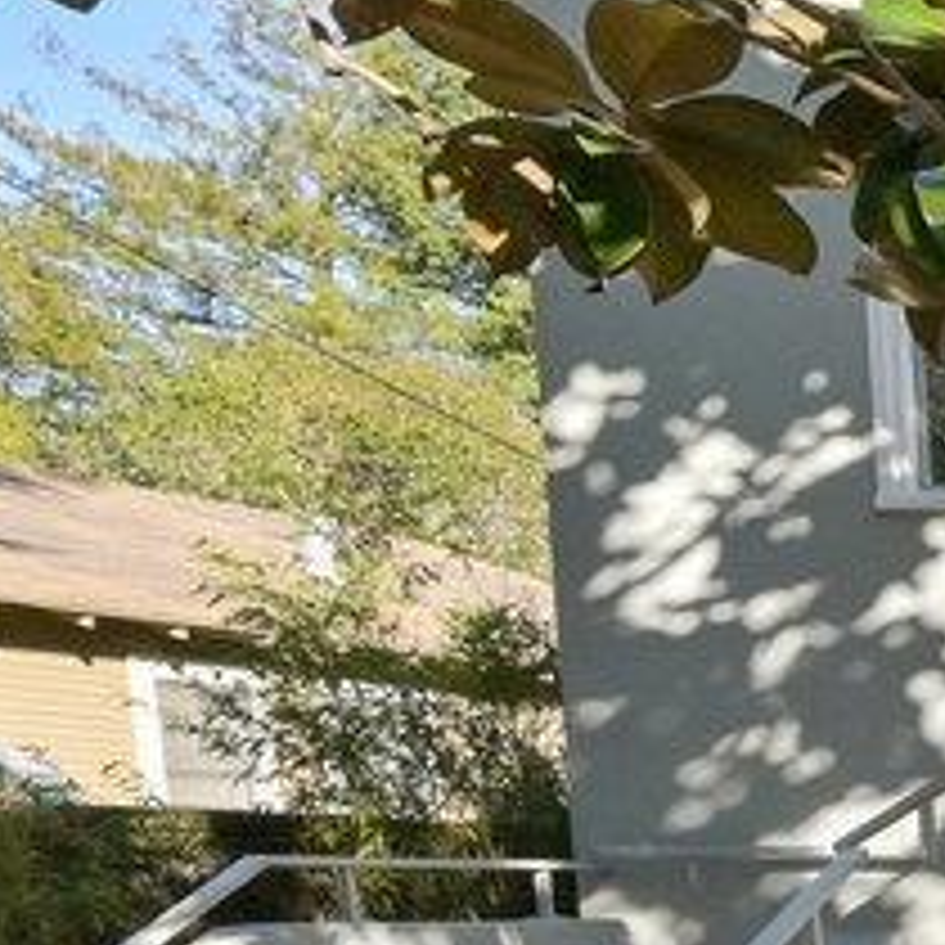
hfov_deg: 15.1
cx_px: 2254
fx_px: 2100
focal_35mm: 68
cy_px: 446
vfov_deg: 25.4
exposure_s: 1/1250
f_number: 8
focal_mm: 14
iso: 640
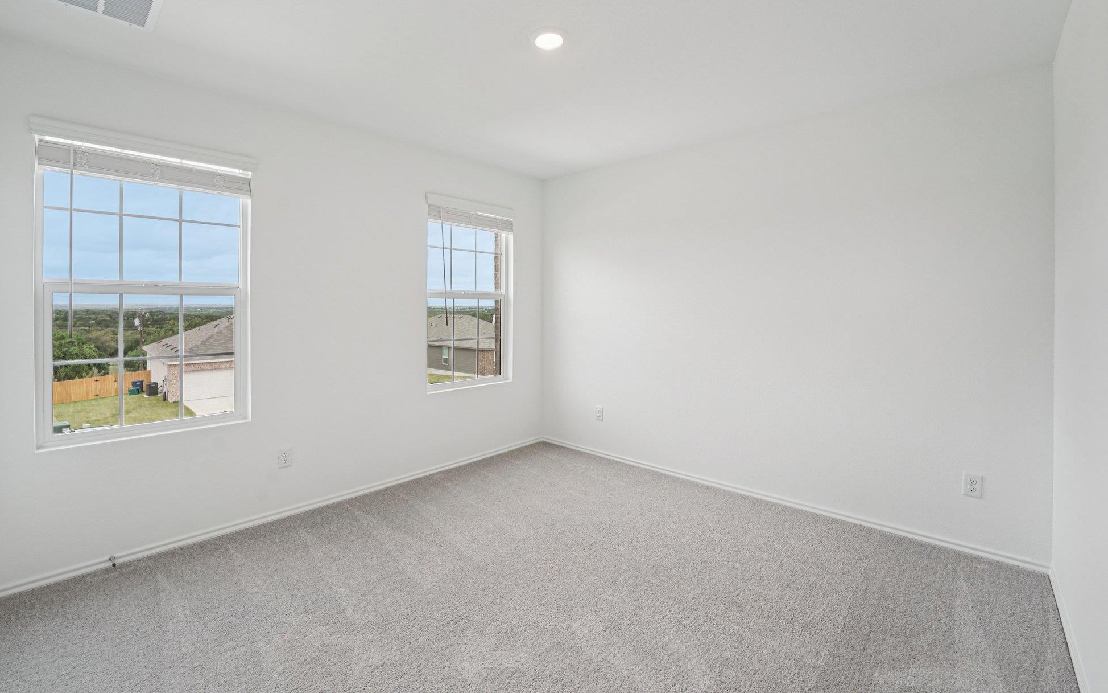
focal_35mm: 15
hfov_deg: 101.4
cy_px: 306
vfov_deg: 74.5
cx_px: 536
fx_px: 453
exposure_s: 1/60
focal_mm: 14
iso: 400
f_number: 8
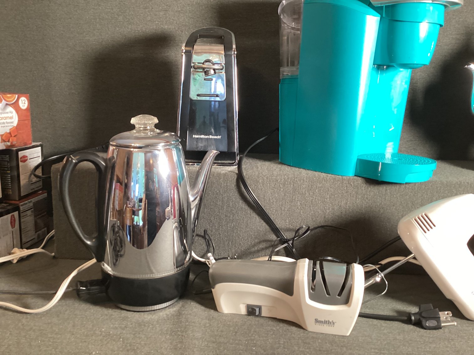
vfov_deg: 45.4
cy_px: 178
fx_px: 425
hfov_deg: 58.3
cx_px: 237
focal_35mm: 31
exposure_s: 1/60
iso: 320
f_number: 2.4
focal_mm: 3.3
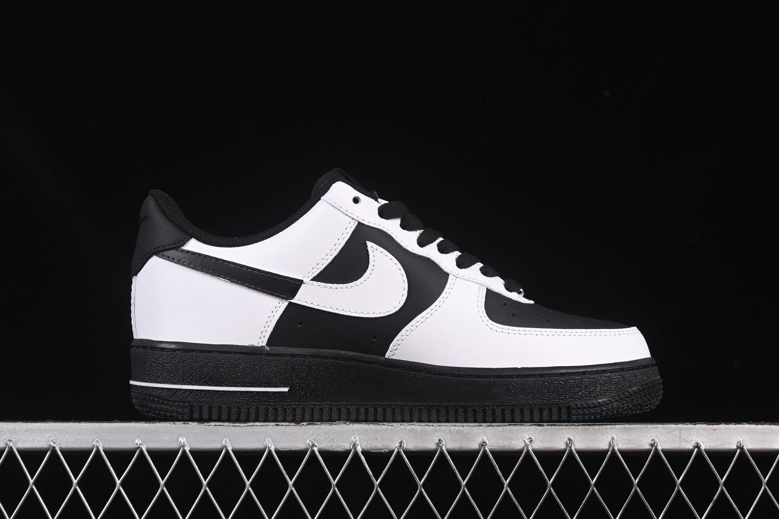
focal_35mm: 75
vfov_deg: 18.2
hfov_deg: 27.0
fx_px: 1623
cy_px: 260
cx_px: 390
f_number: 7.1
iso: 160
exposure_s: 1/60
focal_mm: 50
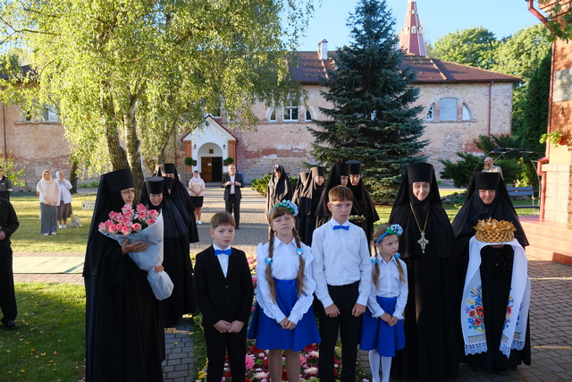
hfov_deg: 67.4
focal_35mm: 27
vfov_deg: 48.0
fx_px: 429
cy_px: 191
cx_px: 286
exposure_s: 1/320
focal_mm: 18
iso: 800
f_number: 4
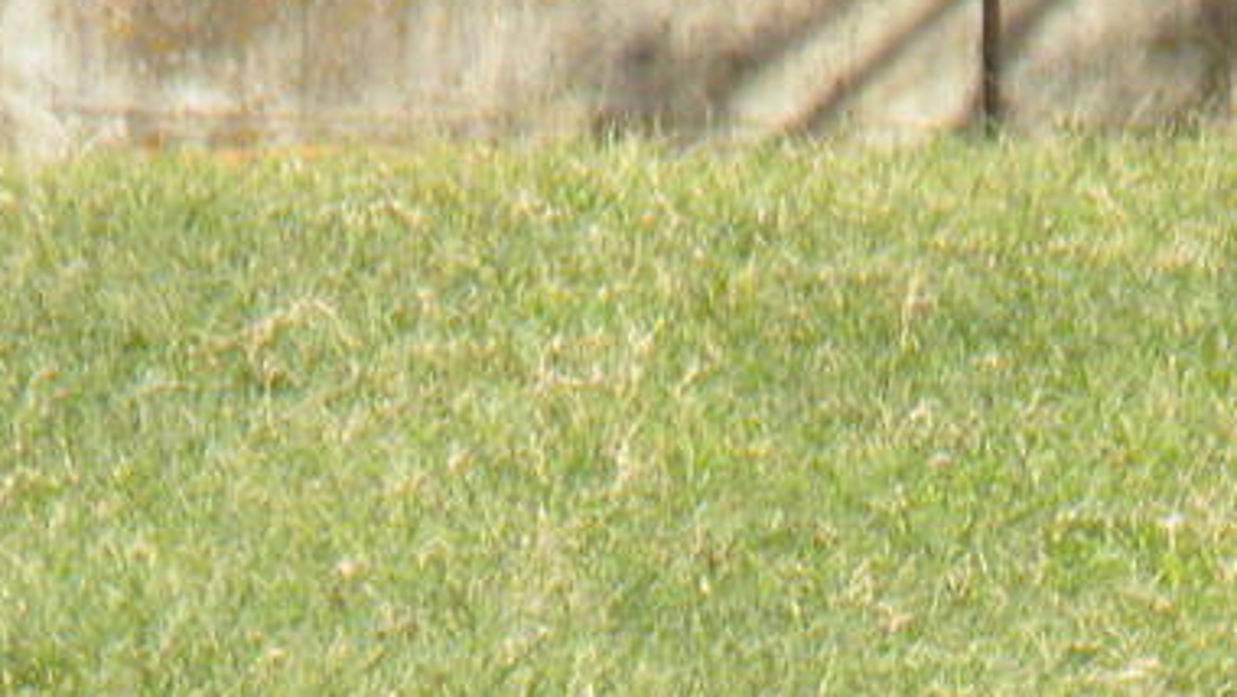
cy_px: 1648
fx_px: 39175
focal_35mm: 1194
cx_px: 1227
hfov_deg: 1.8
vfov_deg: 1.0
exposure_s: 1/548
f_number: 5.3
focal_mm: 46.2
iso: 163
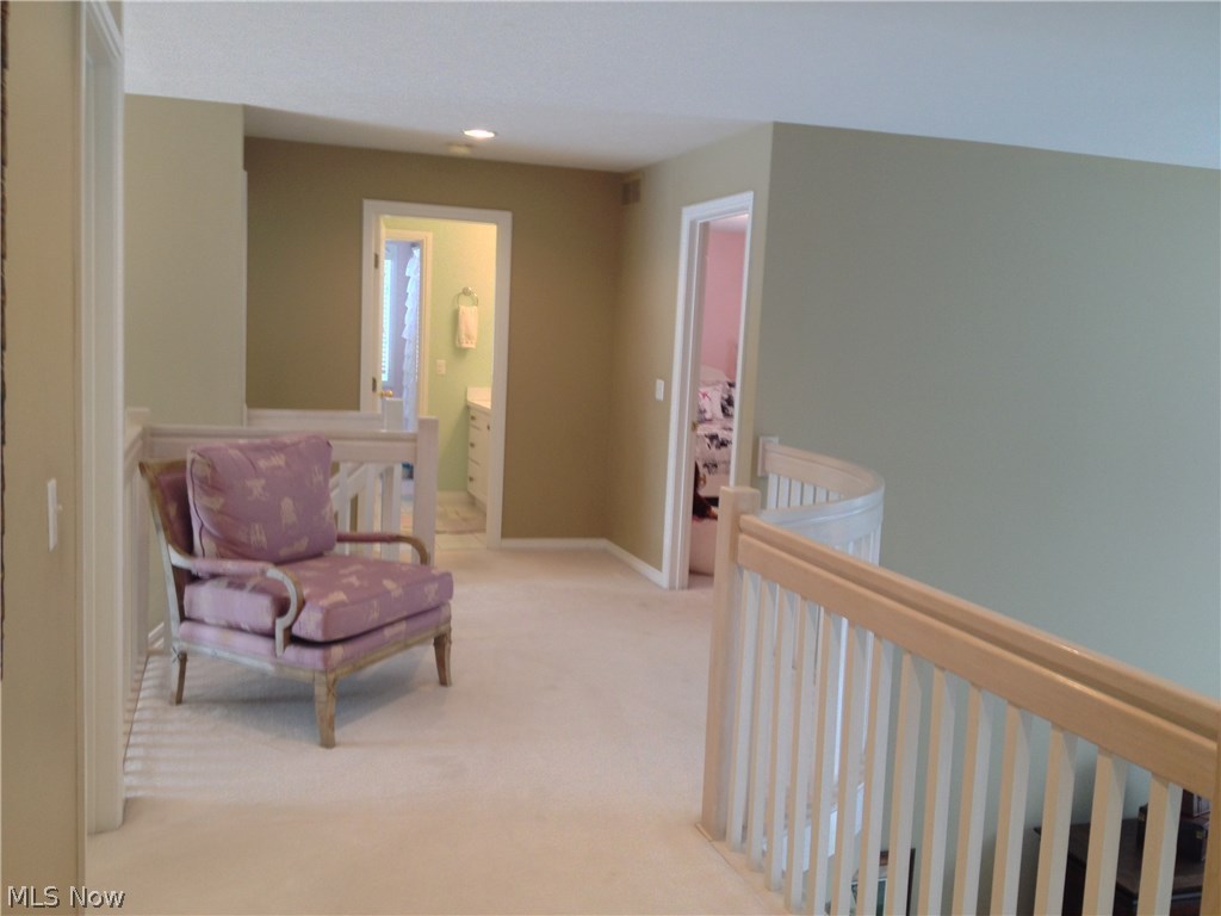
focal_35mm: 35
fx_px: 1235
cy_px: 458
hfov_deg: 52.6
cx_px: 610
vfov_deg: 40.7
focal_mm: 4.28
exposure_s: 1/20
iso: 50
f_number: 2.4
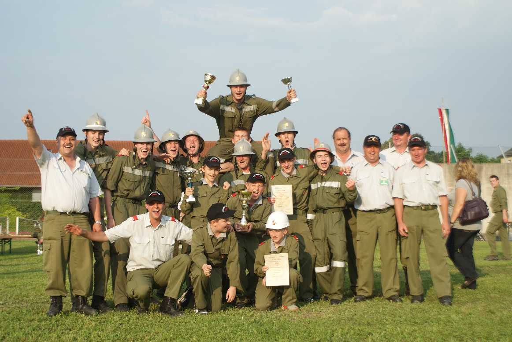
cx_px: 256
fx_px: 748
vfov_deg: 25.8
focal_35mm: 52
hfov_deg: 37.8
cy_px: 171
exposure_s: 1/320
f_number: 5.6
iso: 100
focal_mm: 35
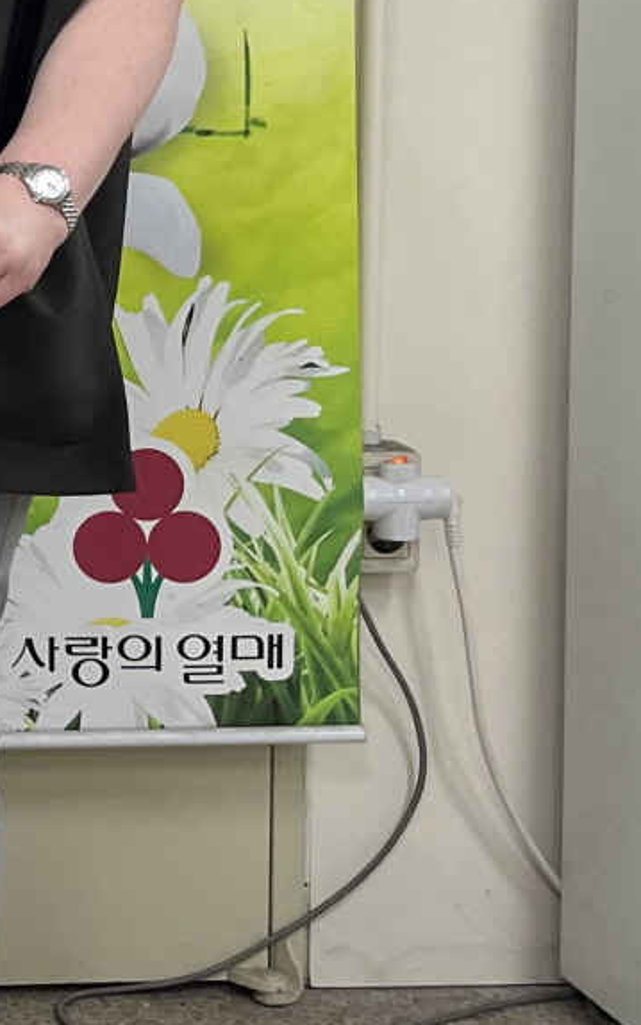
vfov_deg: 21.2
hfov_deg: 12.0
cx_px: -693
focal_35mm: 96
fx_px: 2682
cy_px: 114
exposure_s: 1/120
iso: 125
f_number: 1.6
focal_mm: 5.1
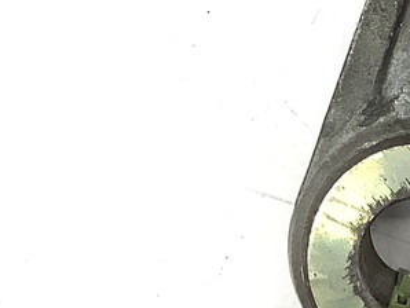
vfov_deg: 10.4
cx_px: 542
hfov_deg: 14.2
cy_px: -264
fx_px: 1577
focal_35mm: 133
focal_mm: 3.3
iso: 80
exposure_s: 1/120
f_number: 2.4
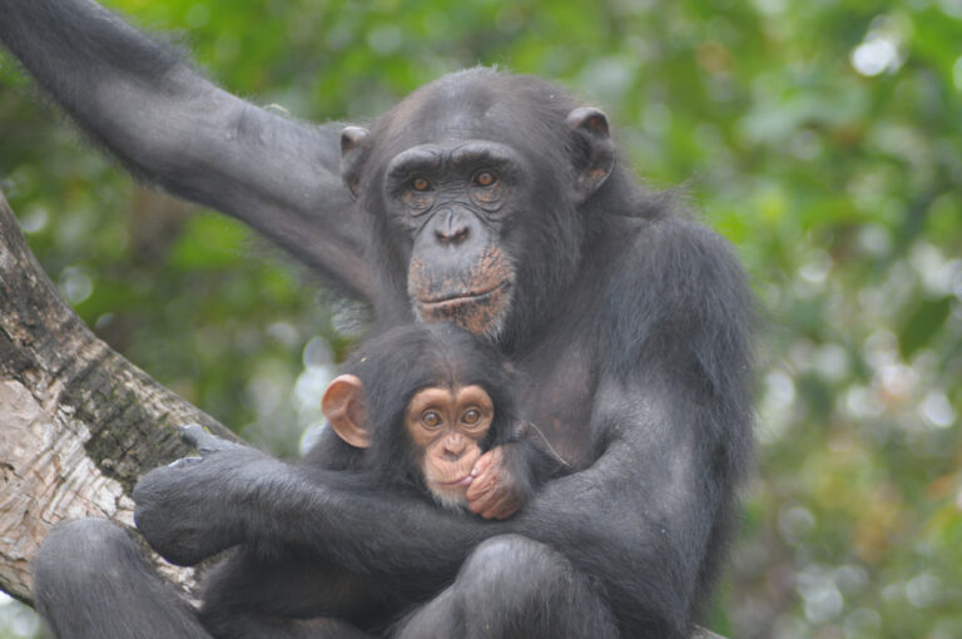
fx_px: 7606
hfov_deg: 7.2
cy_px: 320
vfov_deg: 4.8
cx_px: 481
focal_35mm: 285
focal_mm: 190
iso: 400
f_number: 4.8
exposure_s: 1/200
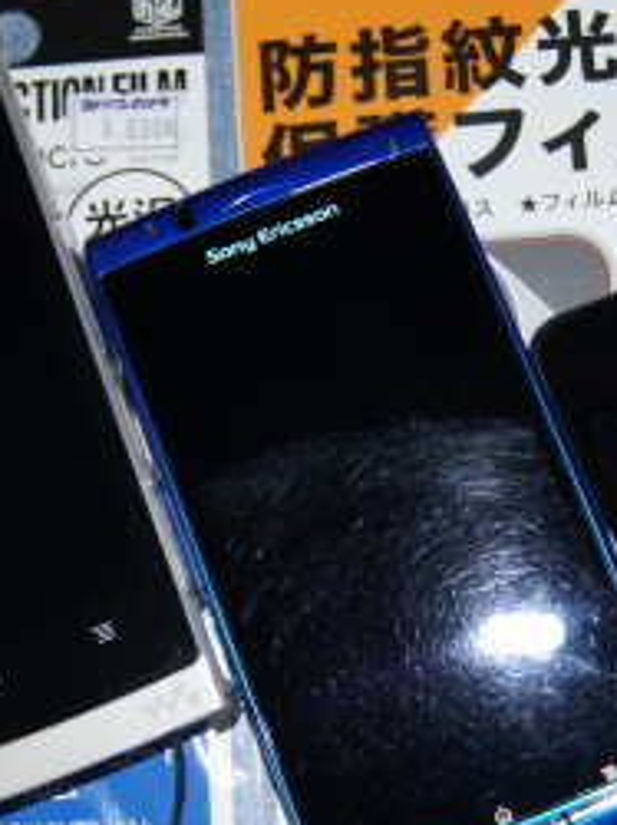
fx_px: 1714
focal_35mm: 72
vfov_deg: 27.0
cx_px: 310
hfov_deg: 20.4
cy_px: 482
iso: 250
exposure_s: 1/60
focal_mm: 26
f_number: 4
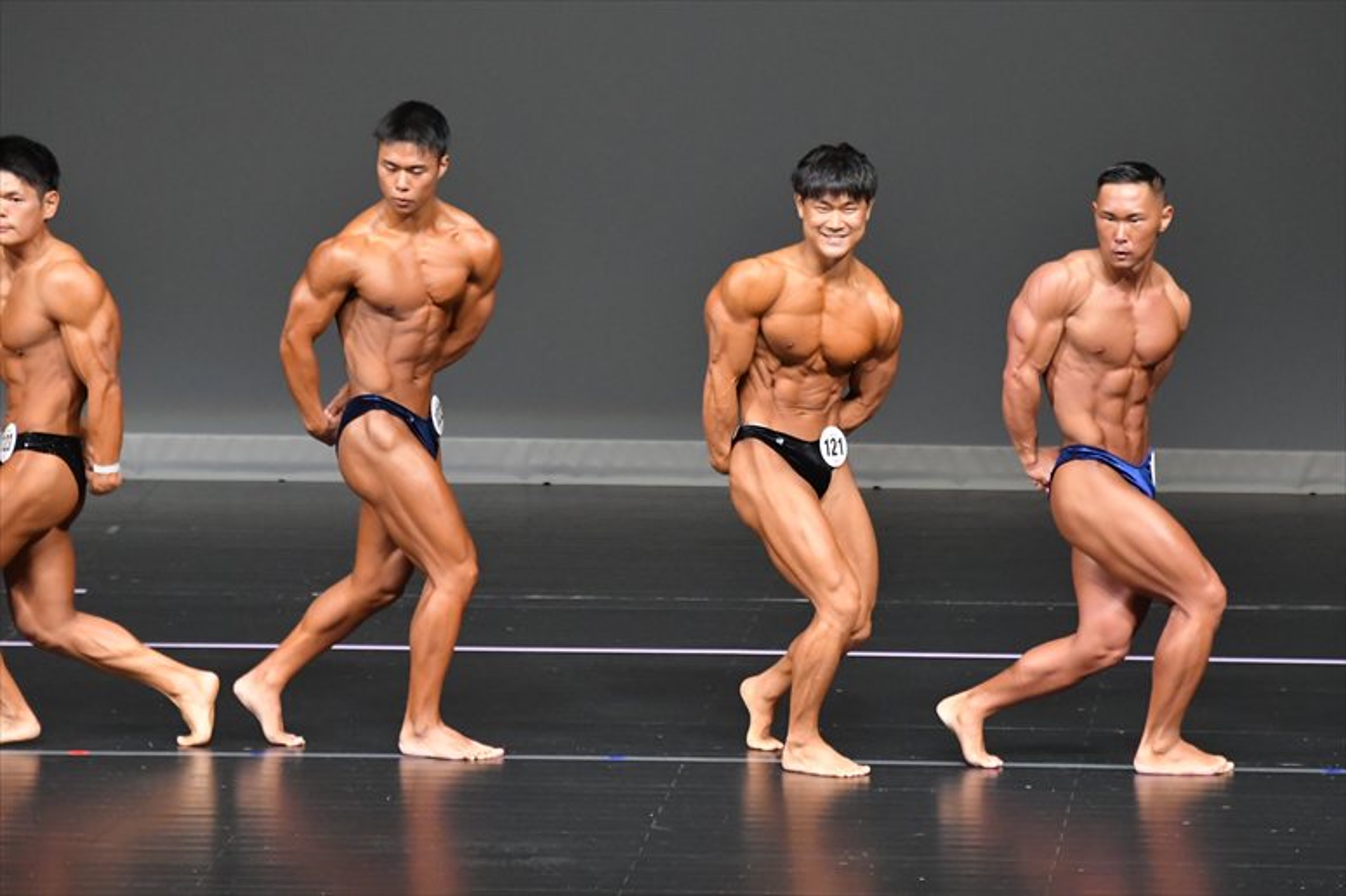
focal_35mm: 315
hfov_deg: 6.5
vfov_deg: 4.4
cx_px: 673
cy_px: 448
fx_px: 11772
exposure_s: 1/400
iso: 5000
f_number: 5.6
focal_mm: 210
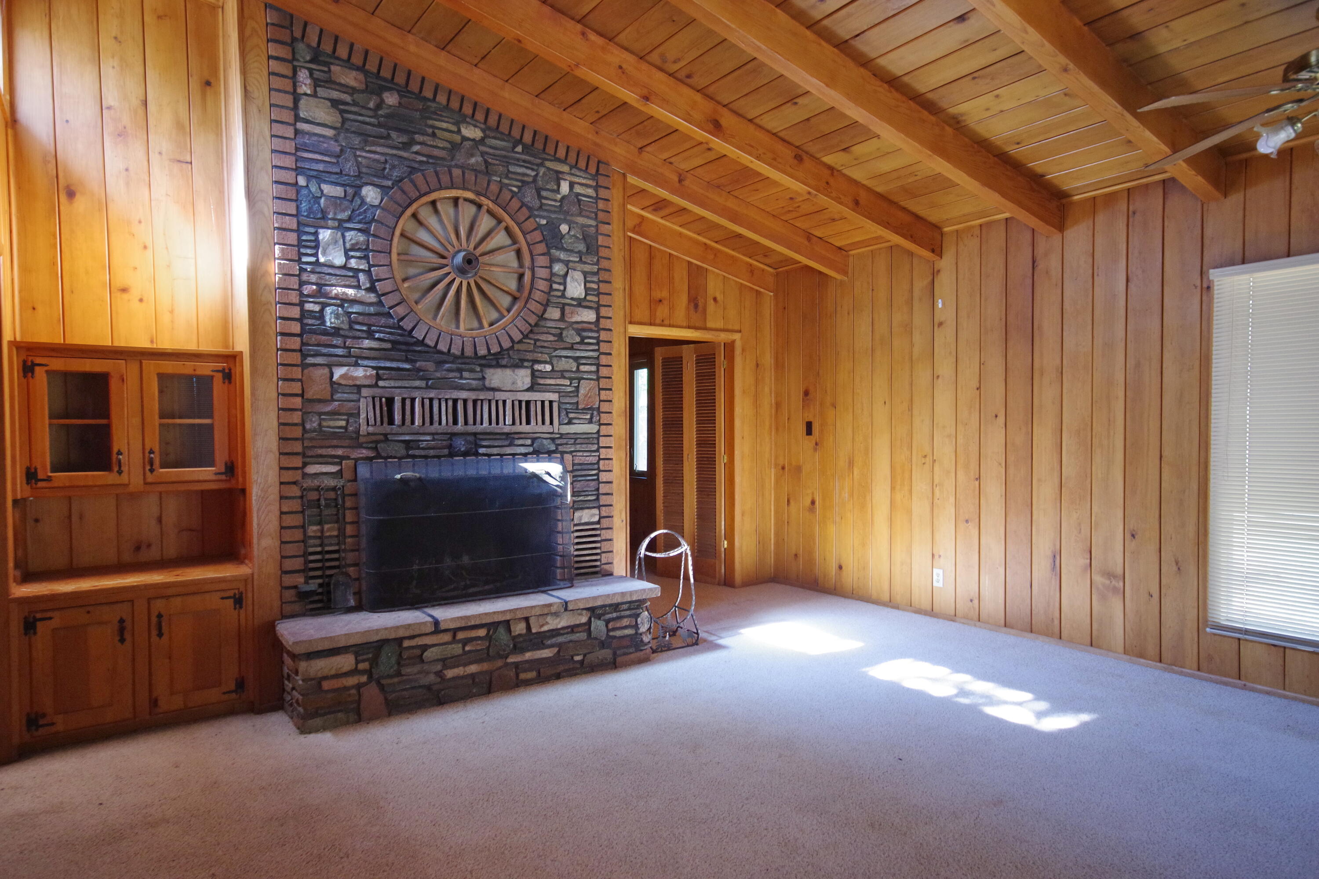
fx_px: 769
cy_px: 440
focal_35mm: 21
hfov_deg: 81.2
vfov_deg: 59.5
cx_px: 660
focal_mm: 14
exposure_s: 1/30
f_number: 4.5
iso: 1600
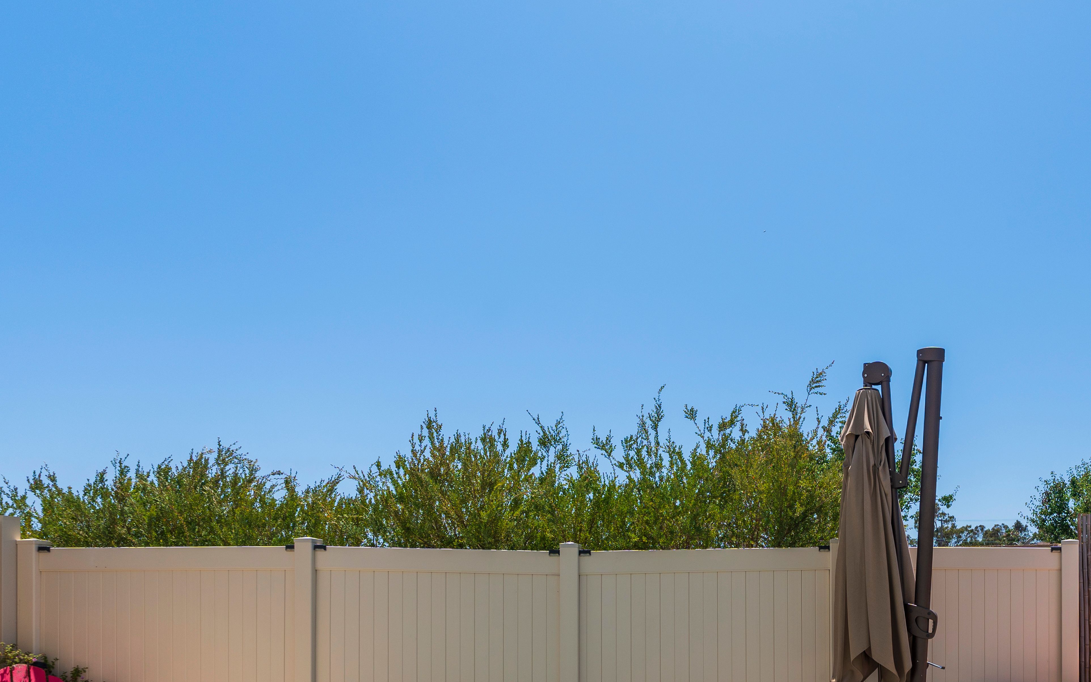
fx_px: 773
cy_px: 602
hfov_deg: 66.0
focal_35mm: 26
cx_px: 821
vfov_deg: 43.8
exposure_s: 1/500
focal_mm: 14
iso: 100
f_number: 7.1
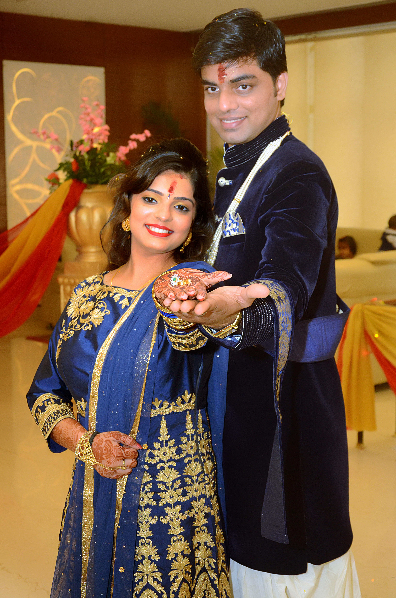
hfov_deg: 22.5
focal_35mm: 60
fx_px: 994
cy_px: 299
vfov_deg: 33.5
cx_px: 198
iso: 1000
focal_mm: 40
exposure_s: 1/100
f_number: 5.6
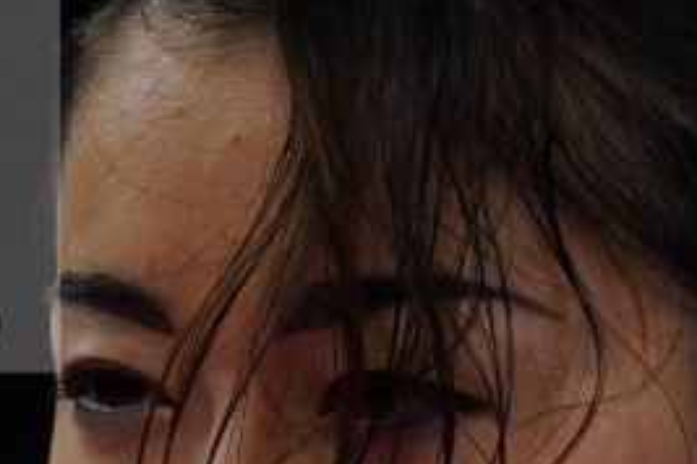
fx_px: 52213
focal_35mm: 2697
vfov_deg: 0.5
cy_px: 1058
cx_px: -183
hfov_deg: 0.8
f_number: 2.8
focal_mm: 400
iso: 500
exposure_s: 1/500
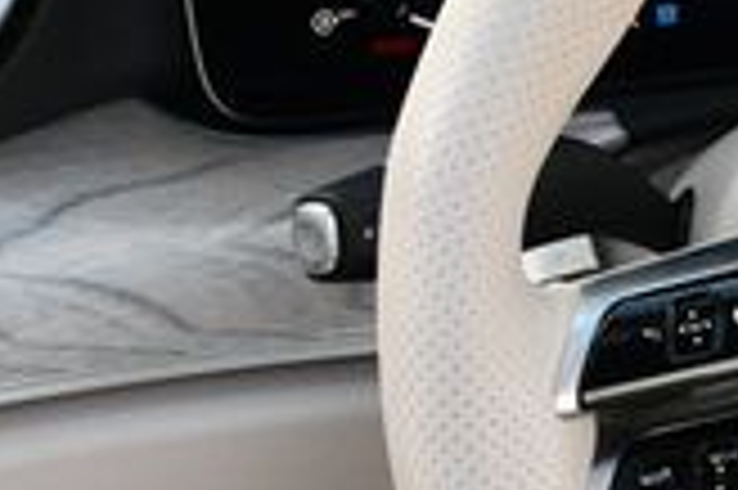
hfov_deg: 11.4
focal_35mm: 172
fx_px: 3522
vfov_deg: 8.0
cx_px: 1138
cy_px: 270
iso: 320
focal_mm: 22
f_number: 5.6
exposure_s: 1/250
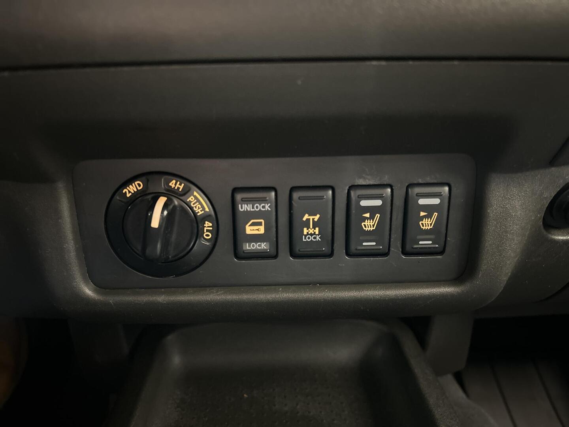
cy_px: 214
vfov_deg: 53.1
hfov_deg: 67.3
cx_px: 284
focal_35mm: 26
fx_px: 427
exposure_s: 1/17
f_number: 1.5
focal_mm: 5.7
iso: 1250
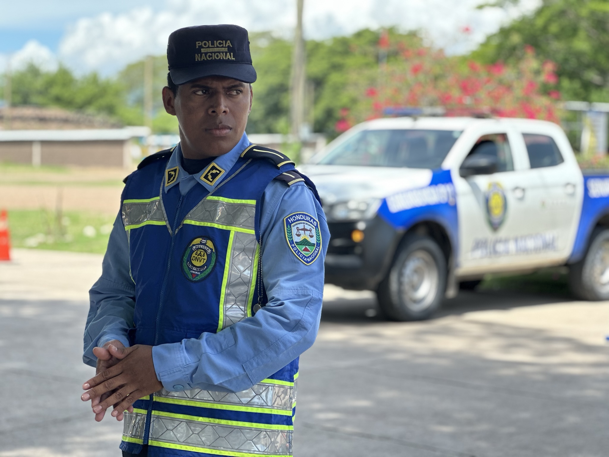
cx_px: 304
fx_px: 1355
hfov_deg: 25.3
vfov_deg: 19.1
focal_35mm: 77
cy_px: 228
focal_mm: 9
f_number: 2.8
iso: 32
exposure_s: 1/172
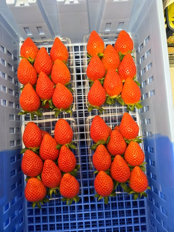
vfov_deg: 73.9
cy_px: 116
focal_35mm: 23
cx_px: 87
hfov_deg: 58.9
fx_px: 154
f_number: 1.8
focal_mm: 5.4
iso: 400
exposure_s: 1/100
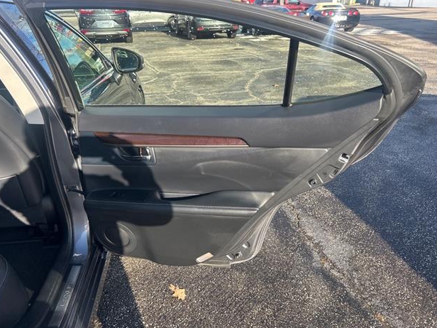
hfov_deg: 65.3
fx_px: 341
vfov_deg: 51.4
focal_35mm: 27
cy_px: 164
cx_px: 211
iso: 50
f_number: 1.5
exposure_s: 1/786
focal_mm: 5.7
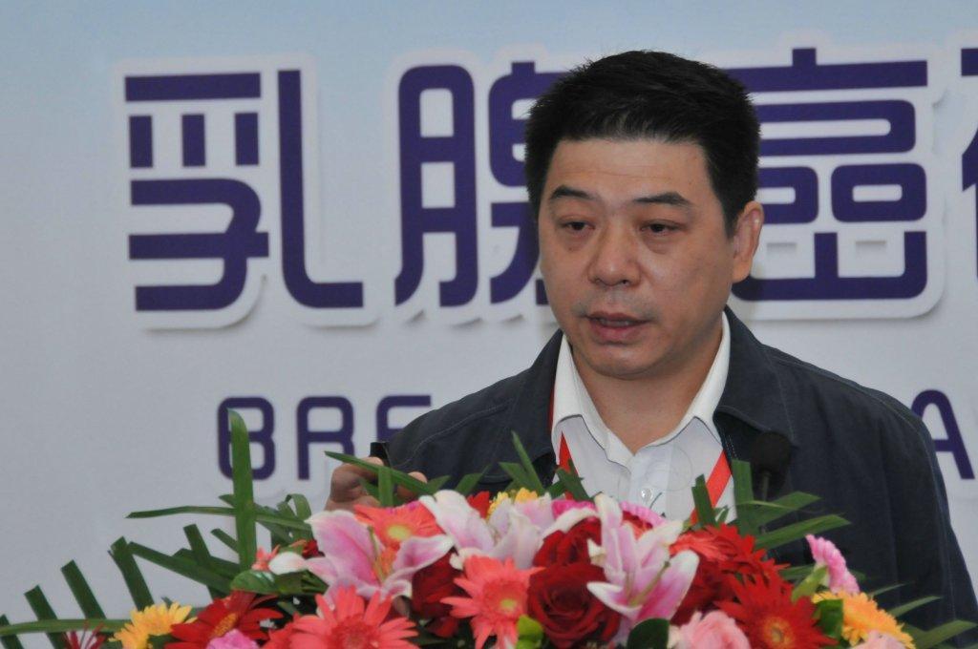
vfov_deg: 8.7
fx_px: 4273
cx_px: 489
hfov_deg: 13.1
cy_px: 324
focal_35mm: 158
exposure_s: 1/60
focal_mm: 105
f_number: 5.6
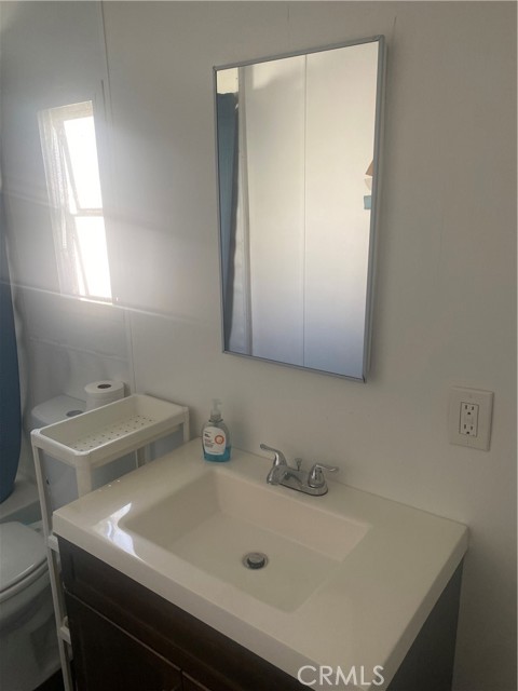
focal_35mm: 26
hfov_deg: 53.1
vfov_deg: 67.3
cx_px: 259
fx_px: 519
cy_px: 346
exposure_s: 1/60
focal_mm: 4.25
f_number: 1.8
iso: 125
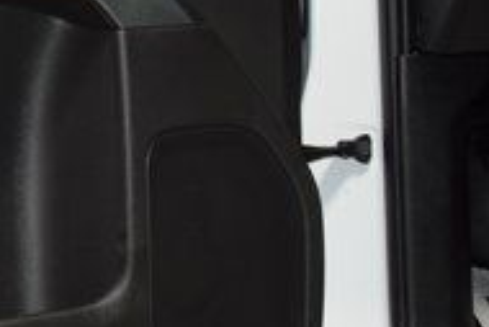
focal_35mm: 91
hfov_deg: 18.5
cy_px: 109
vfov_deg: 15.0
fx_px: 1237
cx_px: -332
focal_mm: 18
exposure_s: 1/60
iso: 800
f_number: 4
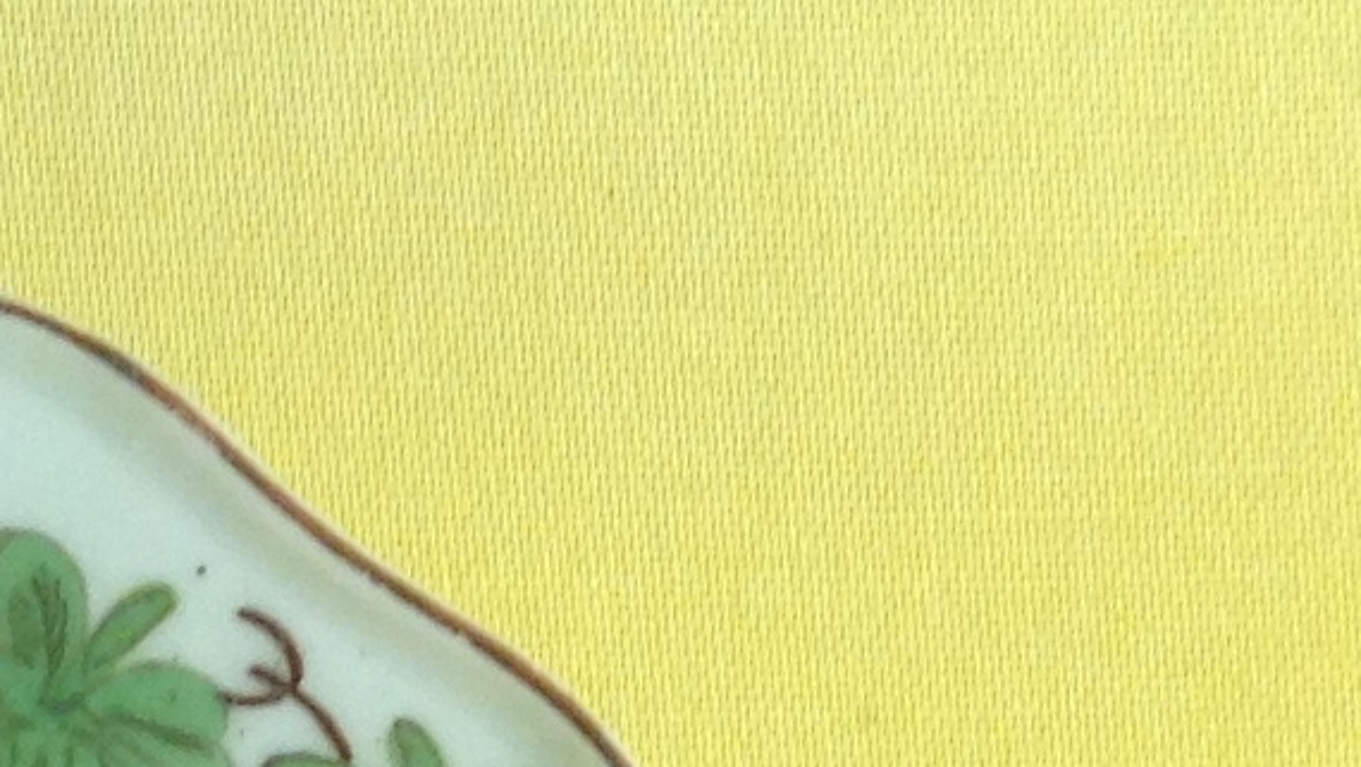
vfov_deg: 6.5
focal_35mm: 173
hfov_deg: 11.7
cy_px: 2141
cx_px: -938
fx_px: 6245
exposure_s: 1/24
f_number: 2.4
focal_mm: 4.28
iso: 50
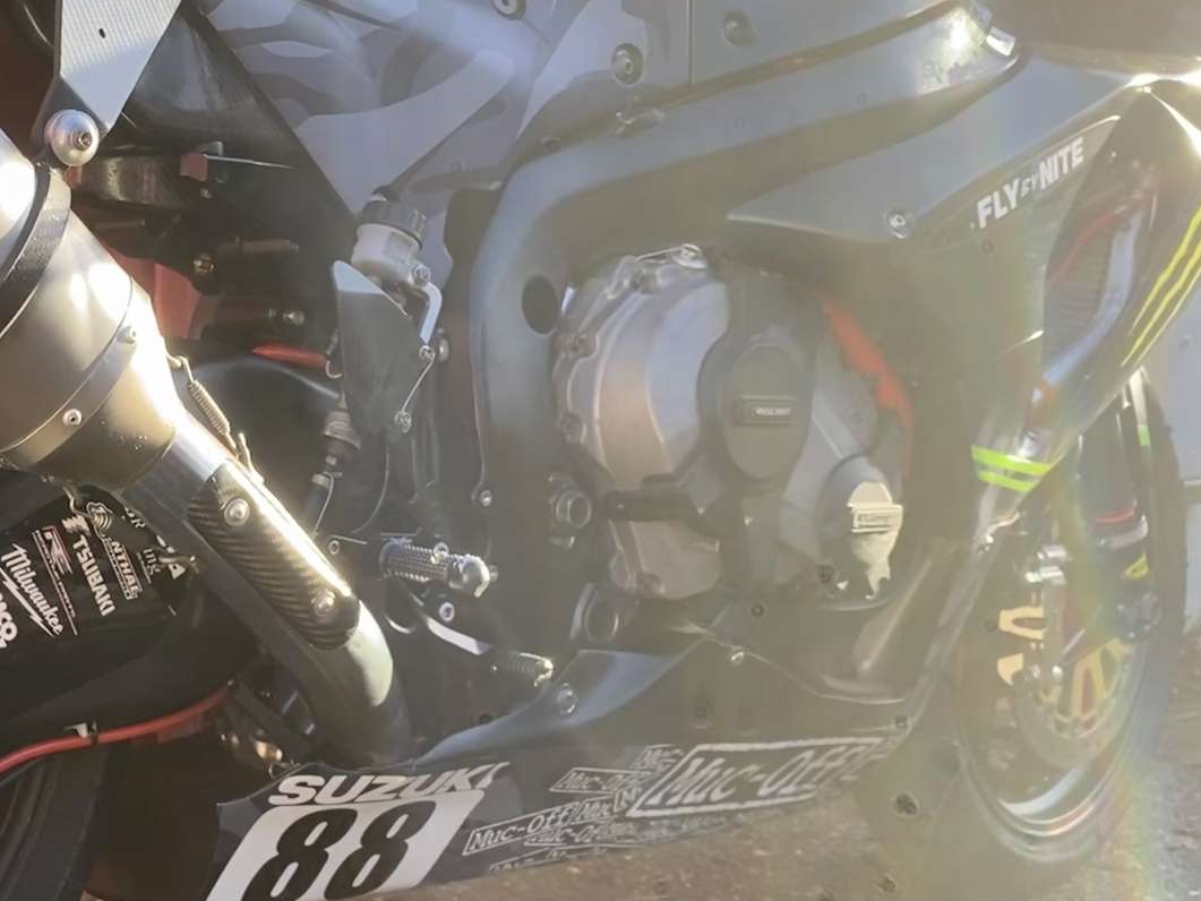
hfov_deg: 36.6
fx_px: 1700
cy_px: 424
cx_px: 136
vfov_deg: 29.7
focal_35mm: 49
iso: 32
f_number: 1.8
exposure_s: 1/223
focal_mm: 4.25
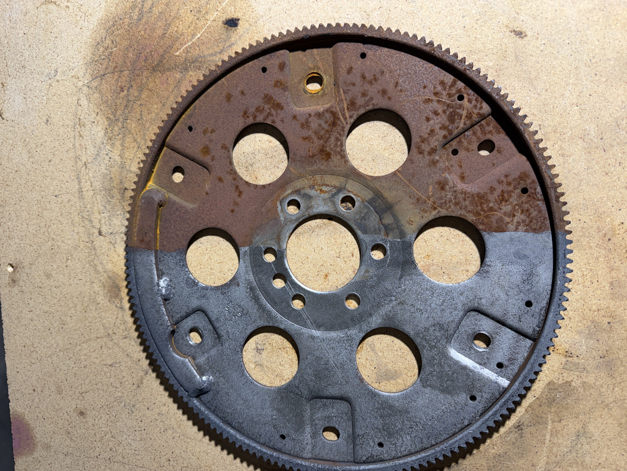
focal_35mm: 24
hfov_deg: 71.6
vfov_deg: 56.8
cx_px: 314
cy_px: 236
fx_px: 435
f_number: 1.78
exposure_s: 1/120
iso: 64
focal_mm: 6.76
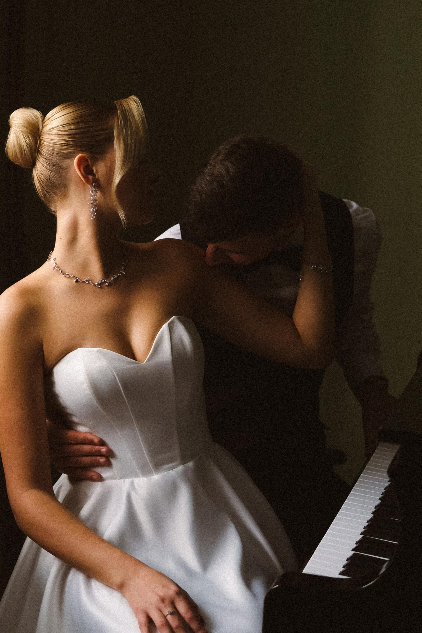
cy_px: 282
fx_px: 1336
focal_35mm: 76
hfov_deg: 17.9
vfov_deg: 26.6
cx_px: 187
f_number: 2
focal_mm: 35
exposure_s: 1/250
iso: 2500
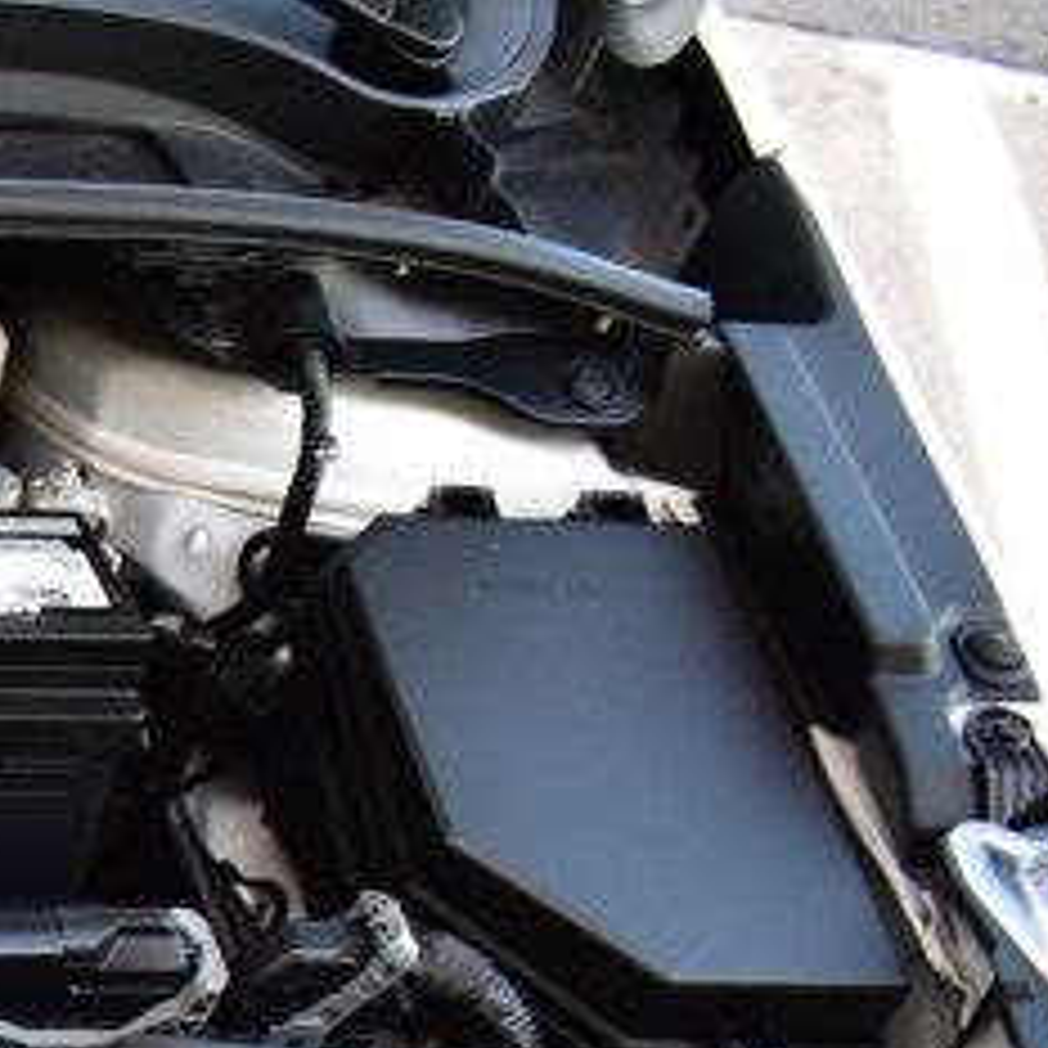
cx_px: -1084
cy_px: 1241
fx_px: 3459
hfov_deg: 14.2
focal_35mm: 101
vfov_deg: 16.5
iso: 450
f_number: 6.3
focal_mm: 18
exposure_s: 1/15
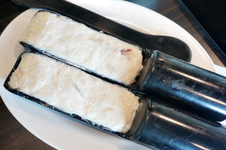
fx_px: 226
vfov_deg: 36.8
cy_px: 75
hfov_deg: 53.2
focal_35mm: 36
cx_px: 113
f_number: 4.5
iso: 800
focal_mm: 24
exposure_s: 1/60
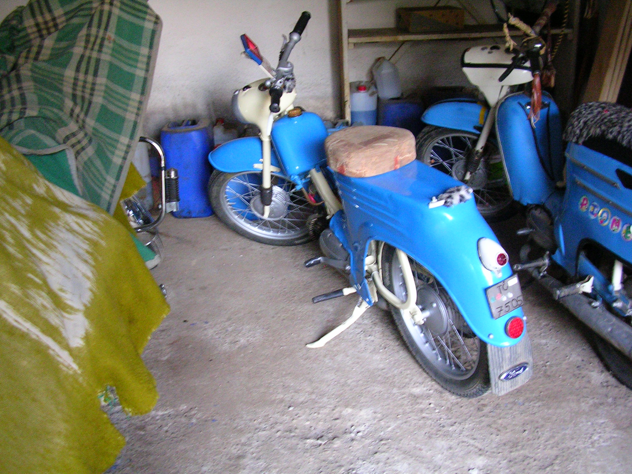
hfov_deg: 49.0
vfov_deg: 37.7
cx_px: 316
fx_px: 694
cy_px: 237
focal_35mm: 38
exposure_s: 1/4.5
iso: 200
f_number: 2.8
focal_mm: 5.8
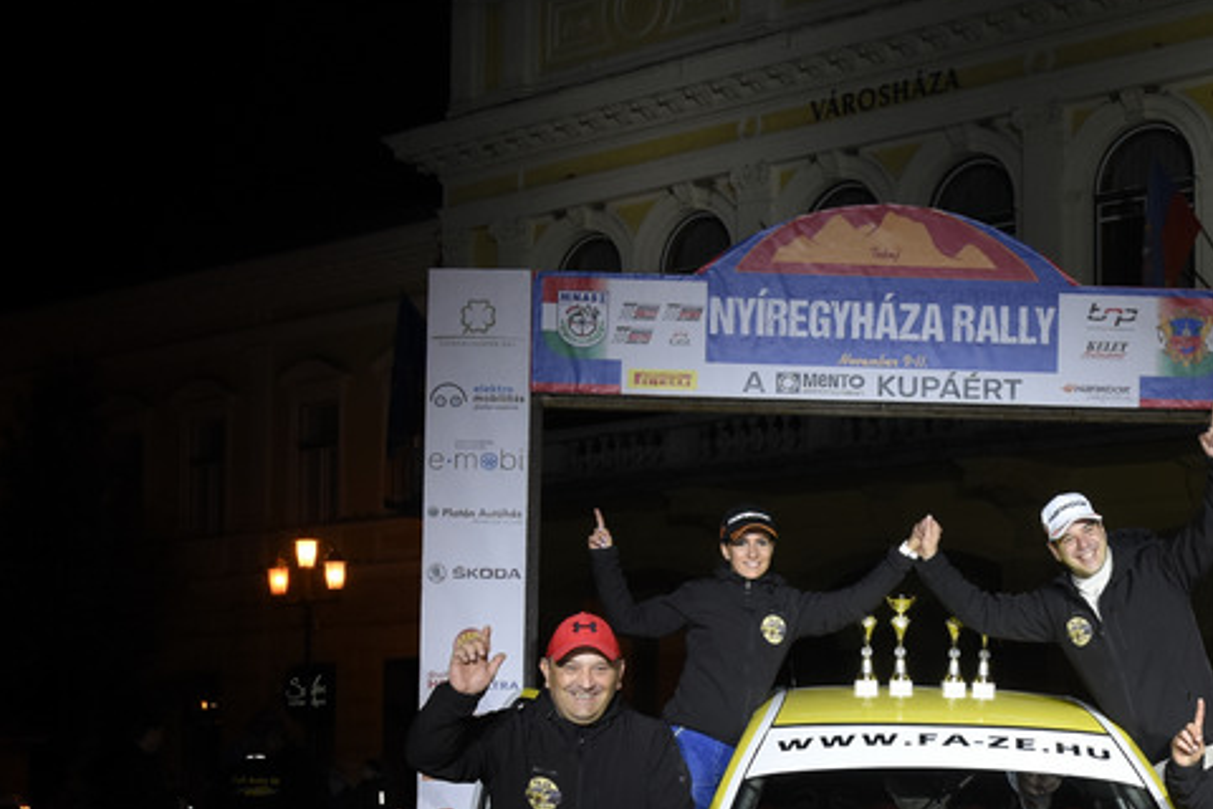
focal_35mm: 64
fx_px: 2156
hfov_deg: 30.7
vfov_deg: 20.9
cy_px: 684
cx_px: 963
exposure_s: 1/320
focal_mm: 20
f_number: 5.6
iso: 800
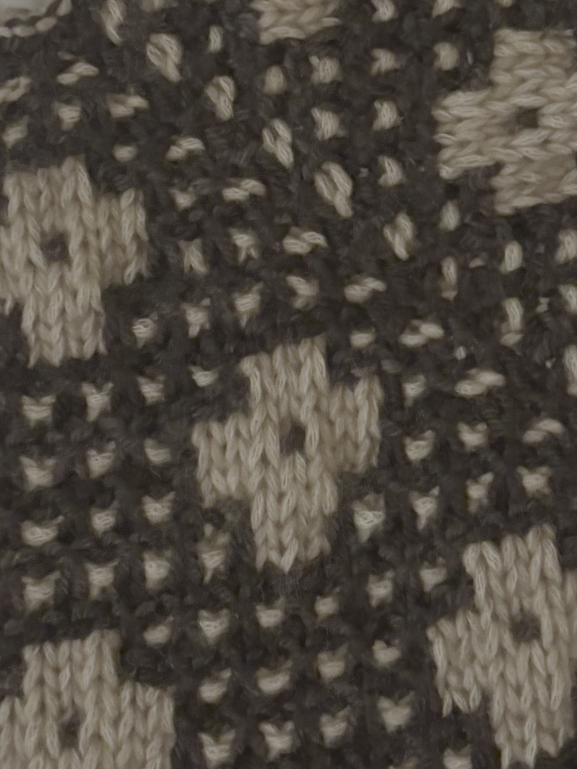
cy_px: 117
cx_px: 219
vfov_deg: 20.8
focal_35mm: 93
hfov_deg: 15.9
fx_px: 2067
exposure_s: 1/30
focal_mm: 5.96
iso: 640
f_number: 1.6
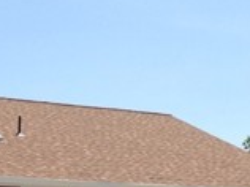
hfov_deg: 14.6
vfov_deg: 10.8
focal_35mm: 134
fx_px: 966
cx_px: 33
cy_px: 233
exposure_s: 1/1595
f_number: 2.4
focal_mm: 4.12
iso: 50
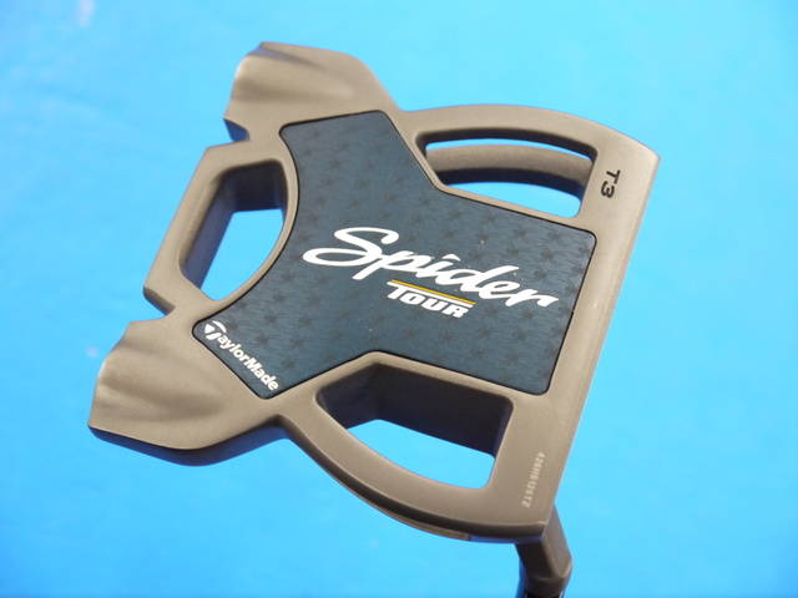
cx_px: 399
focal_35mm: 84
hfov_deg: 23.3
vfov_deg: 17.6
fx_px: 1936
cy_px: 299
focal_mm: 42
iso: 800
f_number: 5.6
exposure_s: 1/80
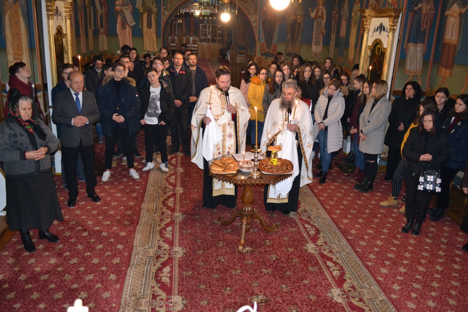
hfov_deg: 65.5
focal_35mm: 28
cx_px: 232
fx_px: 364
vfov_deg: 46.4
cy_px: 151
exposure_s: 1/60
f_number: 3.5
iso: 2000
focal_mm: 18
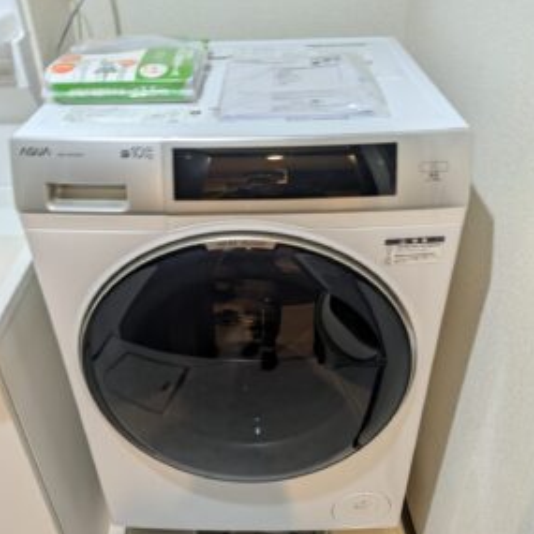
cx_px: 264
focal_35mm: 31
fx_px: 541
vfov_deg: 52.5
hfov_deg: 52.5
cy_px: 278
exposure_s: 1/30
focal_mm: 5.43
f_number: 1.89
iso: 205
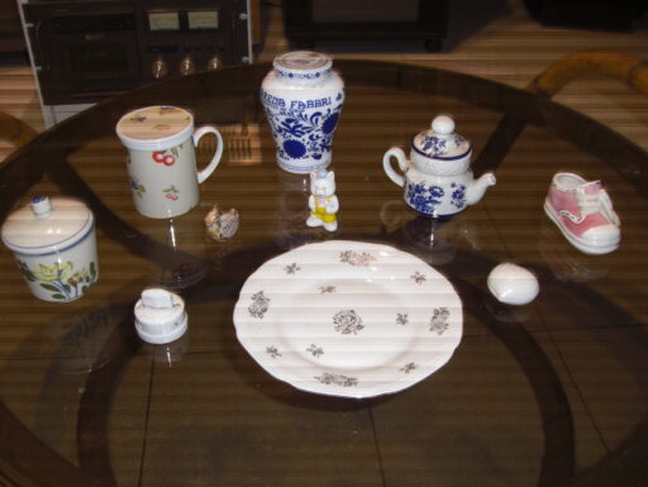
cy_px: 244
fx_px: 712
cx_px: 324
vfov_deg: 37.8
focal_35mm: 38
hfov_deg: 48.9
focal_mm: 6.2
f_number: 2.7
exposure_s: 1/60
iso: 100
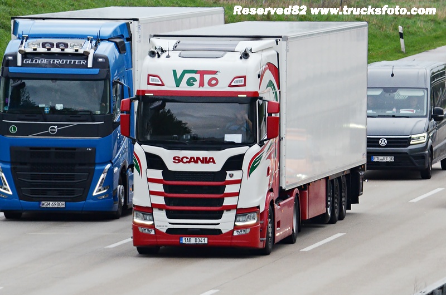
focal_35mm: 450
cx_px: 223
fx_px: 5564
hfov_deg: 4.6
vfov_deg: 3.0
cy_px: 148
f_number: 10
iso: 1250
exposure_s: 1/1000
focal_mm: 300
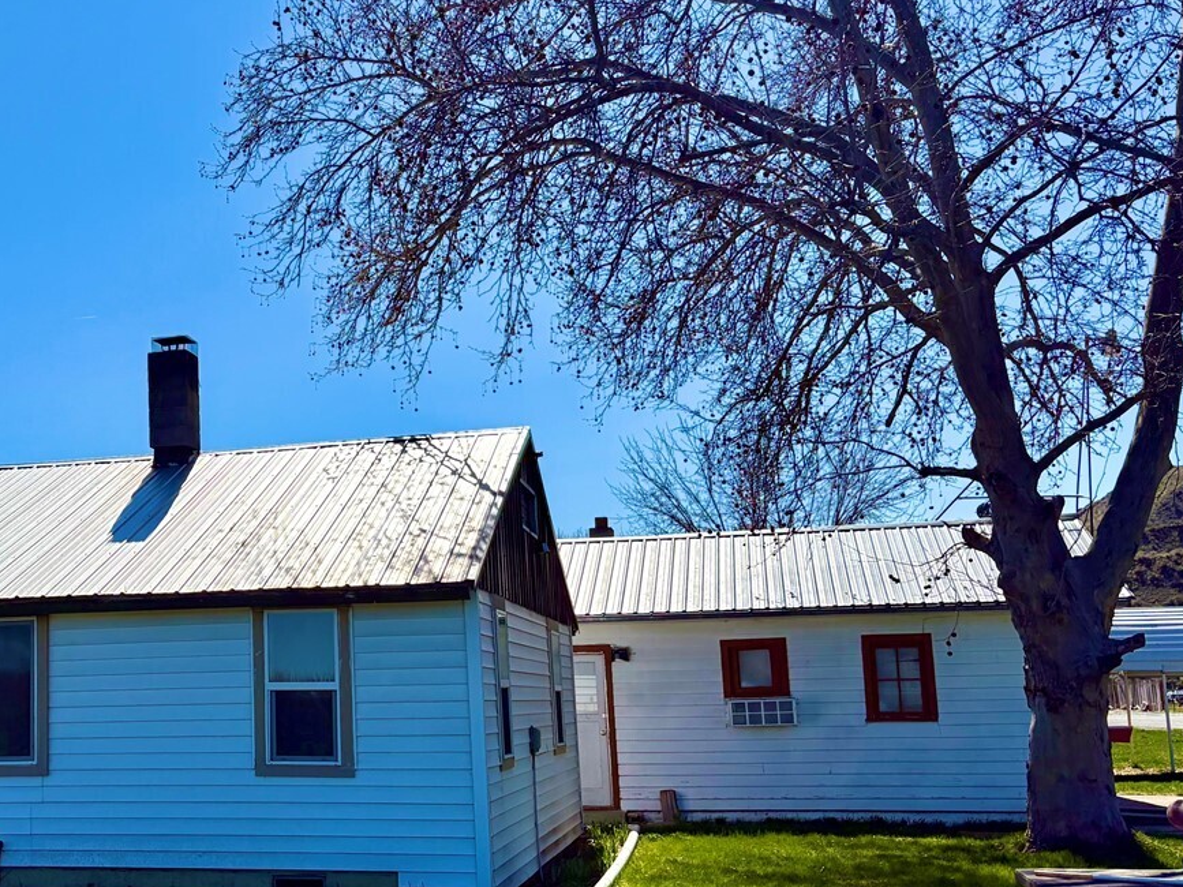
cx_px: 169
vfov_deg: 30.3
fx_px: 1640
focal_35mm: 48
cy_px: 461
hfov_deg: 37.6
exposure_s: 1/10101
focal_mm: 5.96
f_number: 1.6
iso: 80
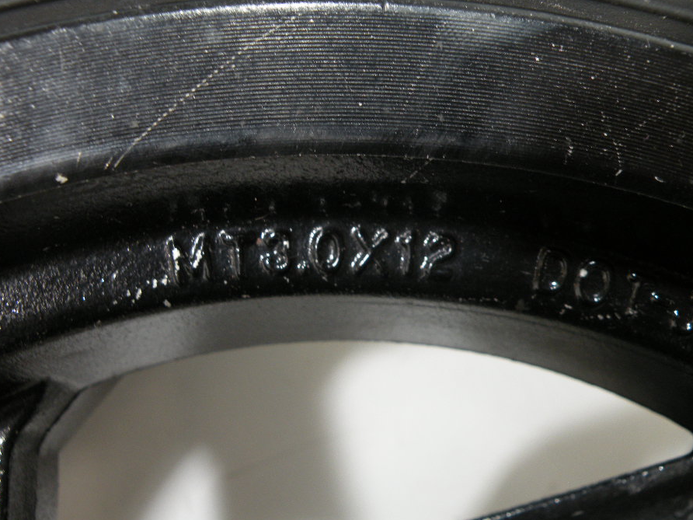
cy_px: 239
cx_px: 350
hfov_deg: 58.3
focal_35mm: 31
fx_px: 621
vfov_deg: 45.4
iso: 155
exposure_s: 1/60
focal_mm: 4.7
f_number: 2.8
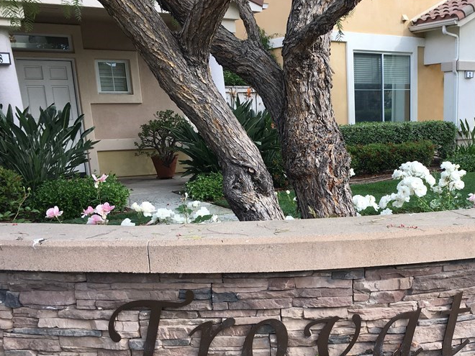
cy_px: 267
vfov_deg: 31.6
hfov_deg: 40.7
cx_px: 363
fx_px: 617
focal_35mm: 45
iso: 25
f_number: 2.2
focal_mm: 4.15
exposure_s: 1/363
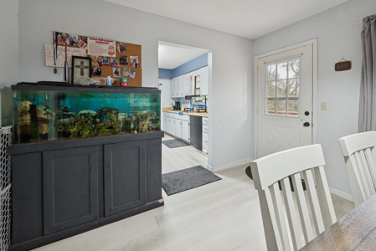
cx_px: 188
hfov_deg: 104.2
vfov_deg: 81.3
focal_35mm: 14
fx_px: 146
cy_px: 126
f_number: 9
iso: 400
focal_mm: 14
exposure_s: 1/5
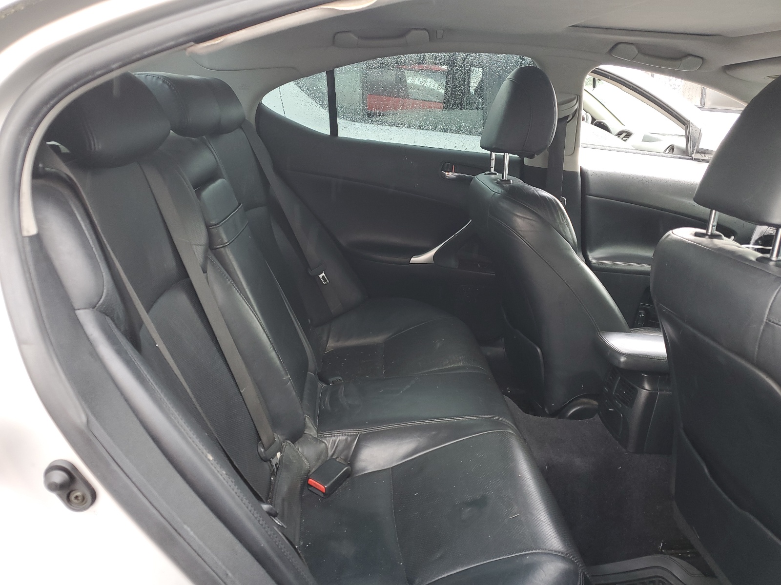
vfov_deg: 53.1
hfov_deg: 67.3
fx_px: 587
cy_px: 292
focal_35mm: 26
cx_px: 390
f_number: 1.5
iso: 59
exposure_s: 1/120
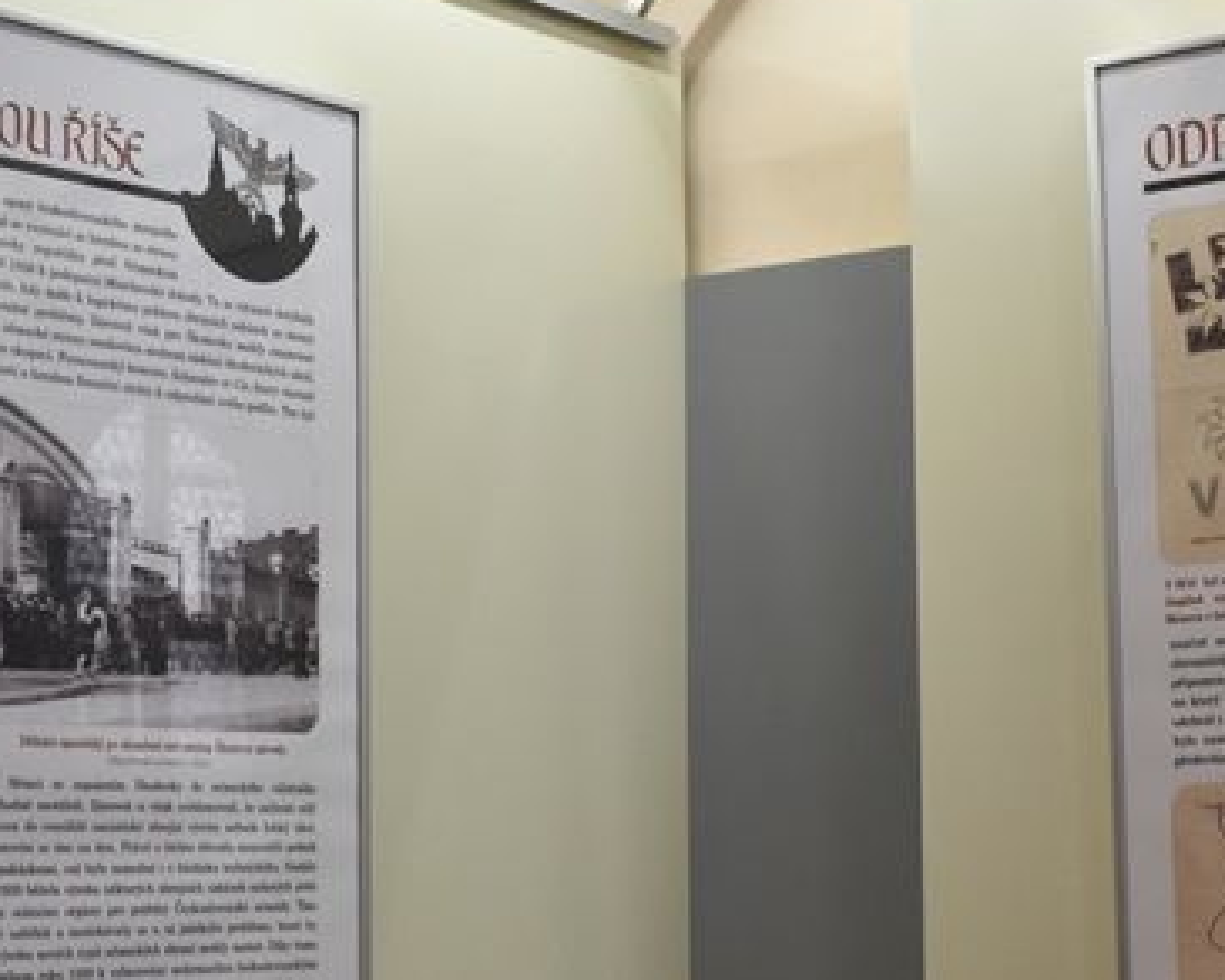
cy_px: 774
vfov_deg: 19.2
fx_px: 2864
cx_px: 762
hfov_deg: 24.1
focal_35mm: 79
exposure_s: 1/30
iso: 800
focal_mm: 20
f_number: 8
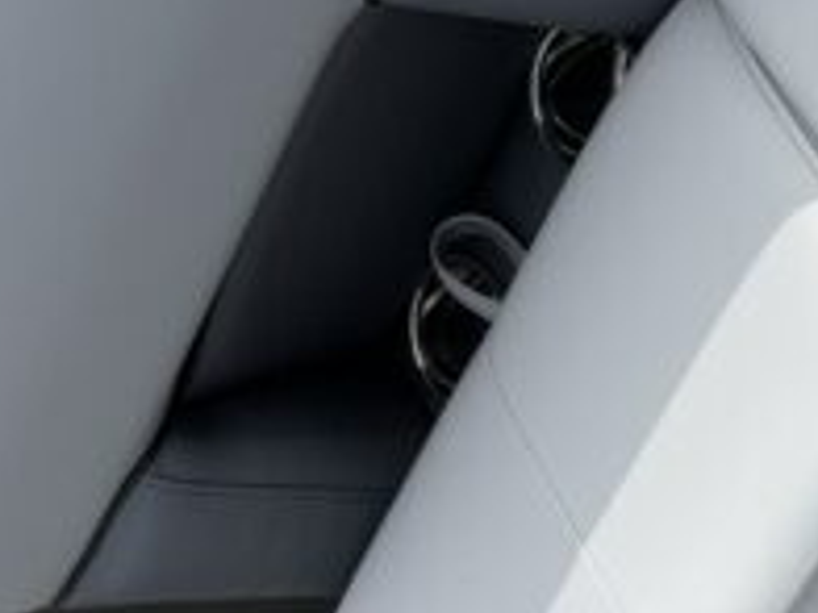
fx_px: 2505
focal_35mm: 106
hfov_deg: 17.1
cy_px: 150
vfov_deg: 13.9
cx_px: 1144
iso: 50
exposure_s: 1/2242
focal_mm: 5.96
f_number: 1.6
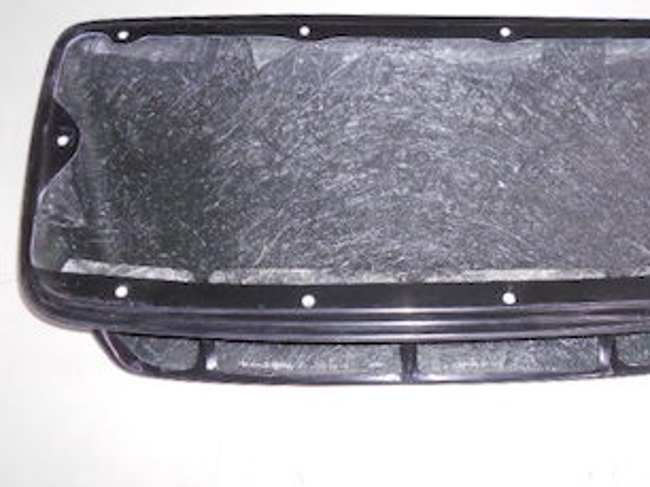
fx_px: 638
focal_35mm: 34
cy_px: 213
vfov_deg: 41.7
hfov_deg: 53.4
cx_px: 408
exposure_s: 1/25
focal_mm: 4.6
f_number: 3.2
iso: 200
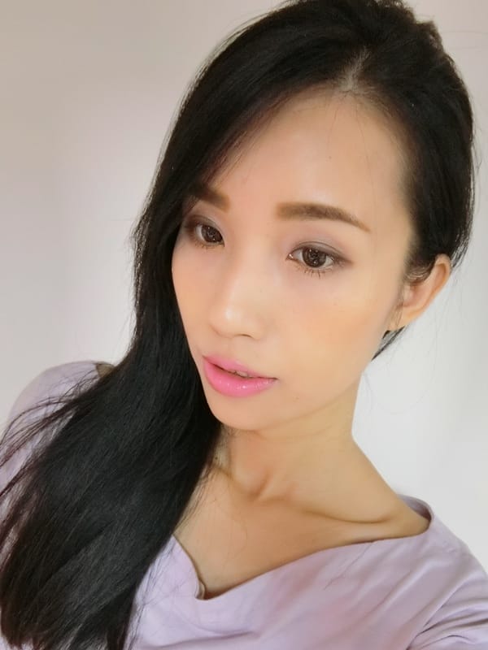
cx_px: 244
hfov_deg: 63.4
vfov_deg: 79.0
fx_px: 395
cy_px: 325
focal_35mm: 21
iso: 640
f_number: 2.8
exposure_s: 1/30
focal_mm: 4.58
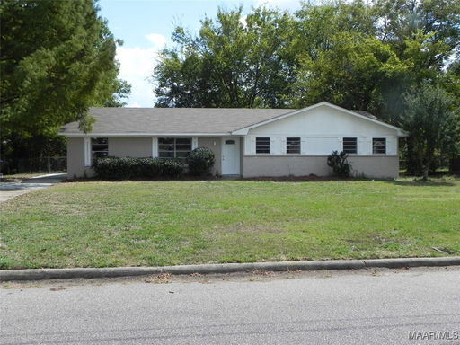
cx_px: 230
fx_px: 492
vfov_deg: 38.7
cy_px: 172
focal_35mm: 37
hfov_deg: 50.1
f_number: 7.1
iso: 160
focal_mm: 6.6
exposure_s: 1/396
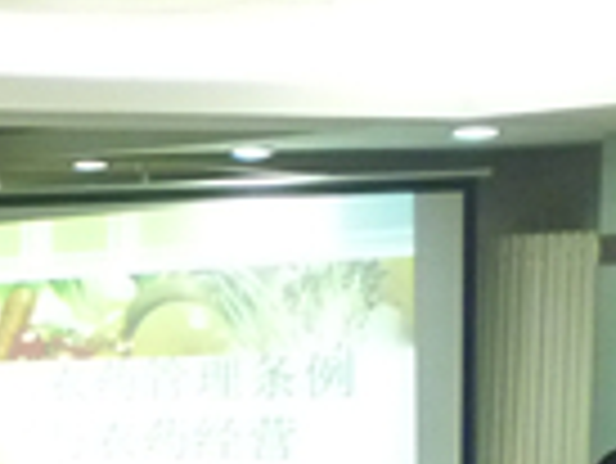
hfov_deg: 10.4
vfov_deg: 8.7
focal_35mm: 169
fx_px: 3010
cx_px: -764
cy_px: 626
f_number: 3.3
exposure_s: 1/20
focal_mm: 5.2
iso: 400
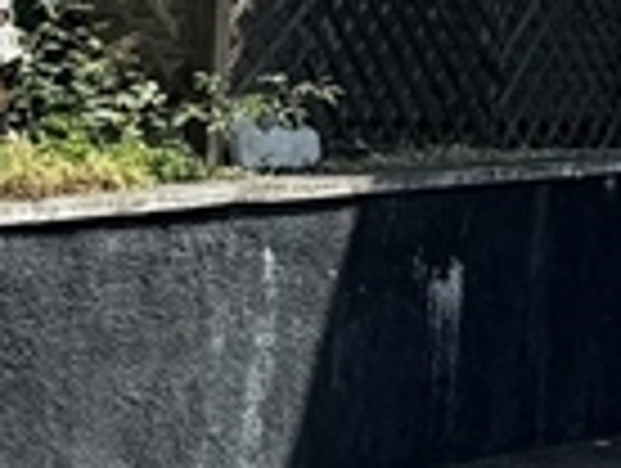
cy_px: -540
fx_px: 3199
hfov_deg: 10.8
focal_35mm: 178
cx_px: 846
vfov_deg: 7.9
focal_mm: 6.76
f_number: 1.78
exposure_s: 1/3597
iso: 80
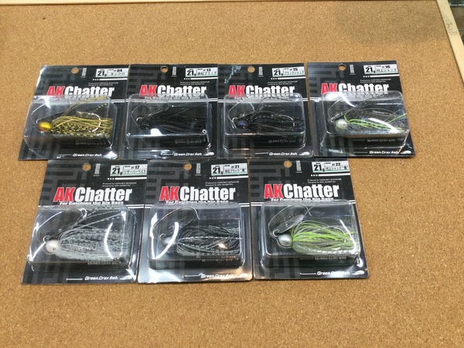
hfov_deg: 58.4
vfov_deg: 45.4
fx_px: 416
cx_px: 232
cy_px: 174
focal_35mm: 31
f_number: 2.4
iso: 40
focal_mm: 3.3
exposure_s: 1/30
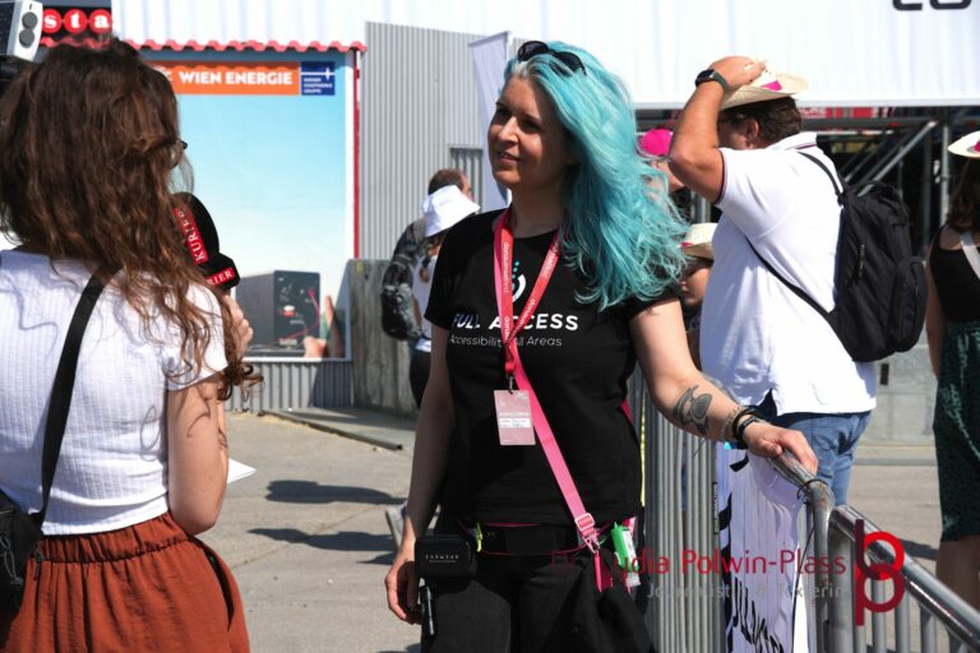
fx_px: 2368
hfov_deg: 23.4
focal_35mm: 87
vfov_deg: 15.7
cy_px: 326
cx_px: 490
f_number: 8
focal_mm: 58
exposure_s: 1/500
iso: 100
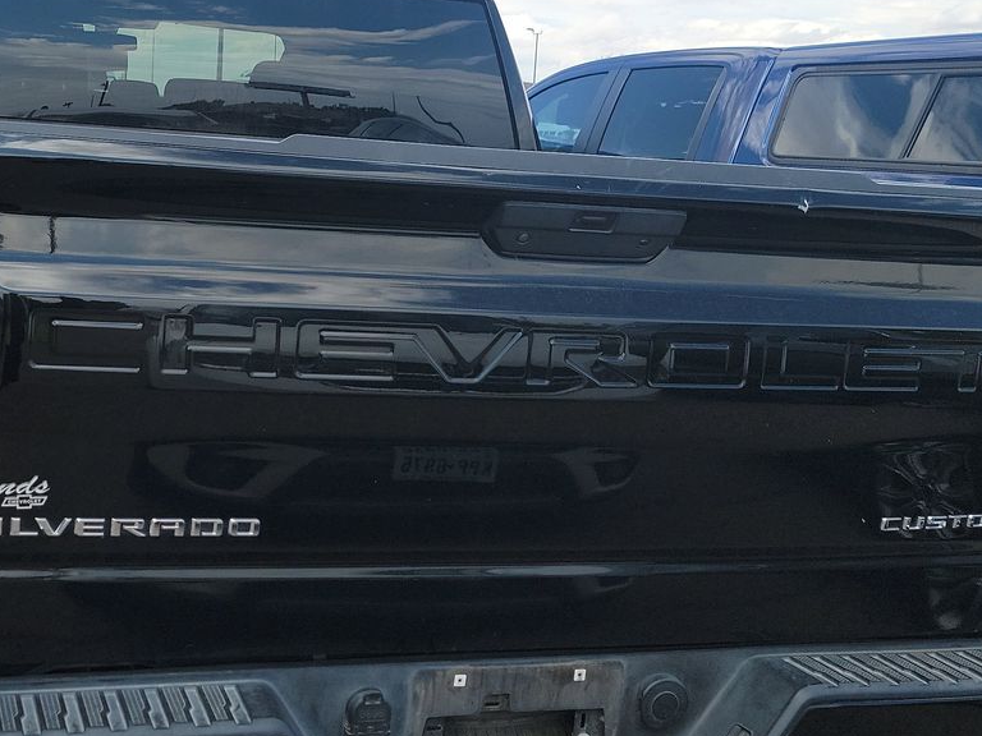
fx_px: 1418
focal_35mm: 50
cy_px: 322
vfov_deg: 29.1
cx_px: 298
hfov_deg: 37.6
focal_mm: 6.7
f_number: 1.8
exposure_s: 1/523
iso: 50
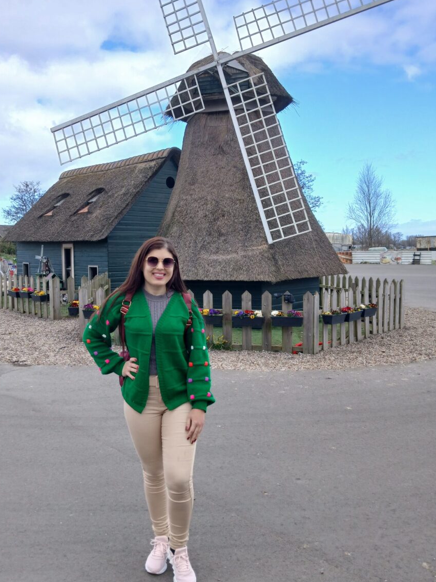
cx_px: 179
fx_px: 554
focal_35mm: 33
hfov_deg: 42.8
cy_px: 273
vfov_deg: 55.3
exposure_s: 1/262
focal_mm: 3.98
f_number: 1.8
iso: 20
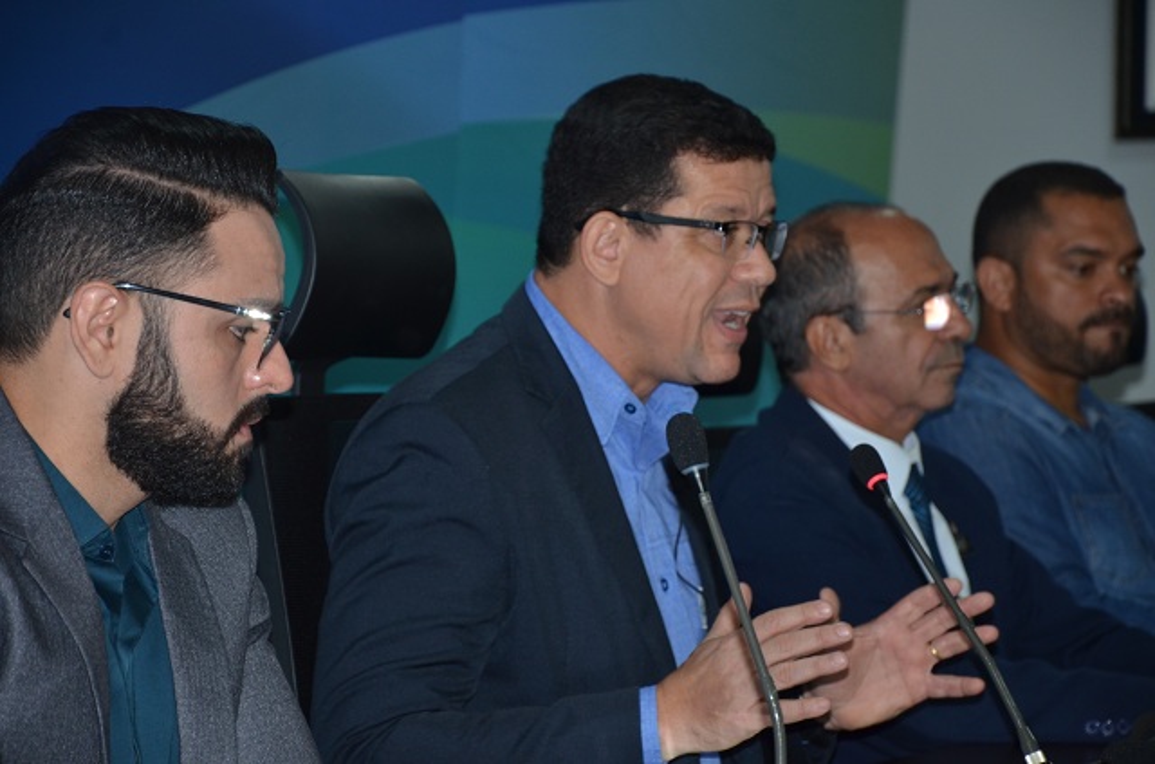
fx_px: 5039
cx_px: 578
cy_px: 382
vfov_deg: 8.7
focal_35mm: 158
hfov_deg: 13.1
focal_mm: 105
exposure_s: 1/60
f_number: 5.6
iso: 400
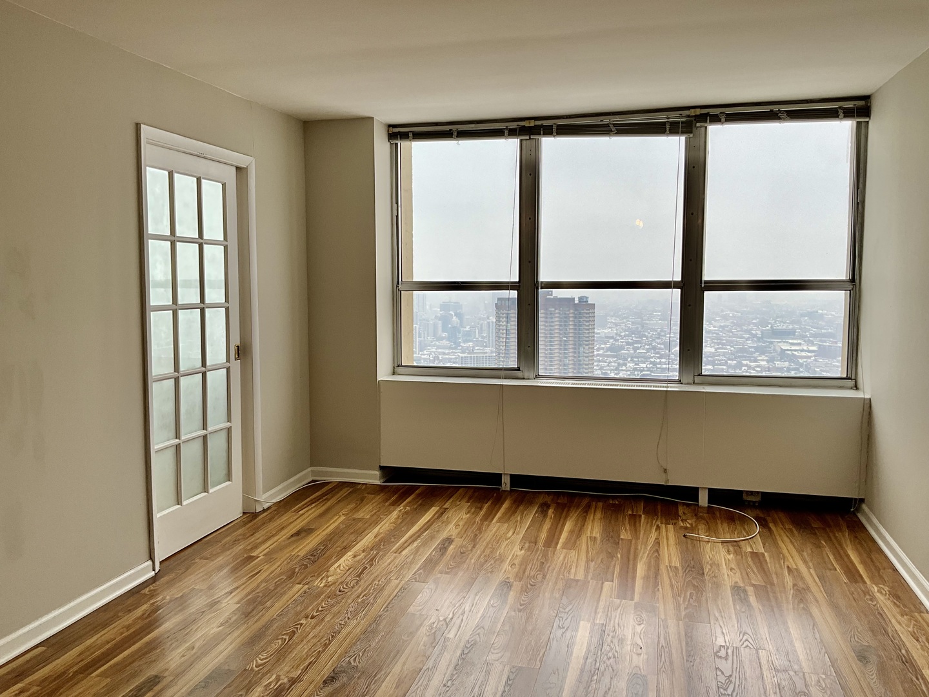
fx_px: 778
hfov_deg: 61.7
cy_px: 348
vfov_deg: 48.2
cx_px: 464
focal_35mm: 29
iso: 25
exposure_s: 1/346
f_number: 1.8
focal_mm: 3
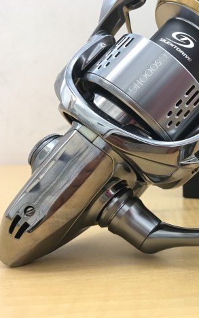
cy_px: 159
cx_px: 206
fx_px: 364
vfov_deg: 47.2
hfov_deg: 28.4
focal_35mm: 42
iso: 32
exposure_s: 1/30
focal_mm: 4.15
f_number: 2.2
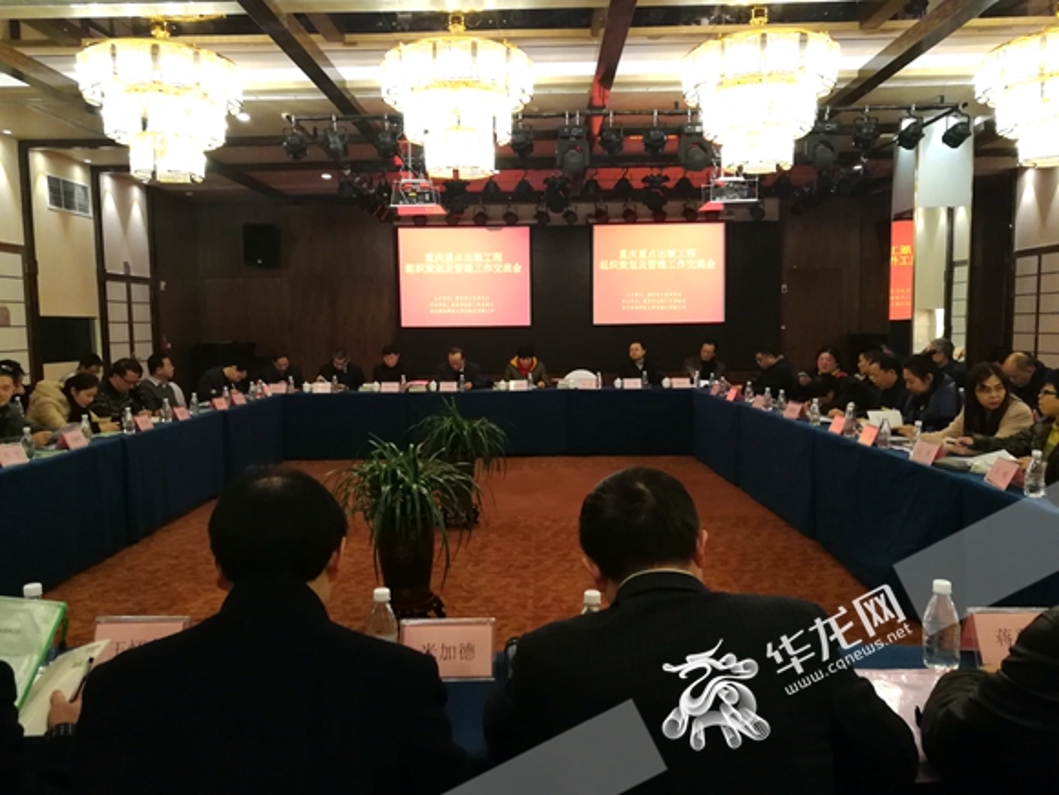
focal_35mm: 27
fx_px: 826
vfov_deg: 51.4
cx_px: 530
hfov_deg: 65.3
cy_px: 398
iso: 320
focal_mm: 3.84
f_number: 4
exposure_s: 1/50
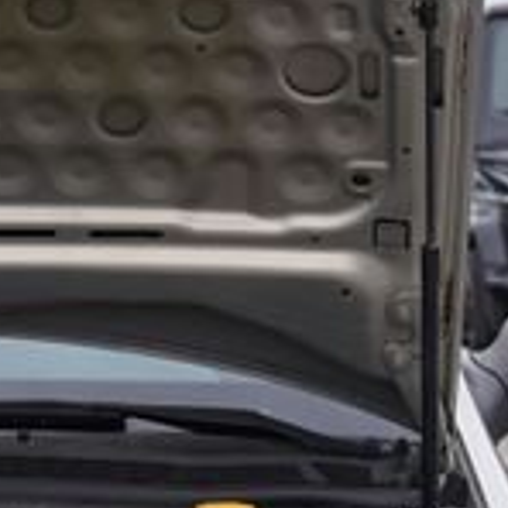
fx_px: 4383
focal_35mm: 264
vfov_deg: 6.6
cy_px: 602
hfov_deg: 6.6
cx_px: -165
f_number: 4.5
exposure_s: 1/125
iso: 100
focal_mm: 45
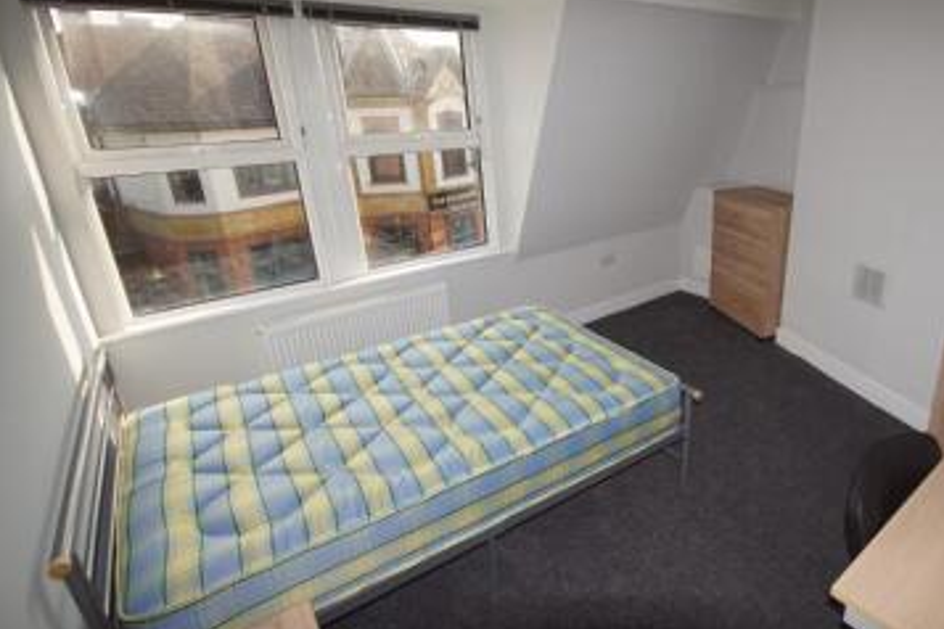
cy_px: 292
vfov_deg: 61.9
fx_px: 524
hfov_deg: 81.9
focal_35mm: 20
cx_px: 606
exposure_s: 1/160
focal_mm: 10
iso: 125
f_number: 4
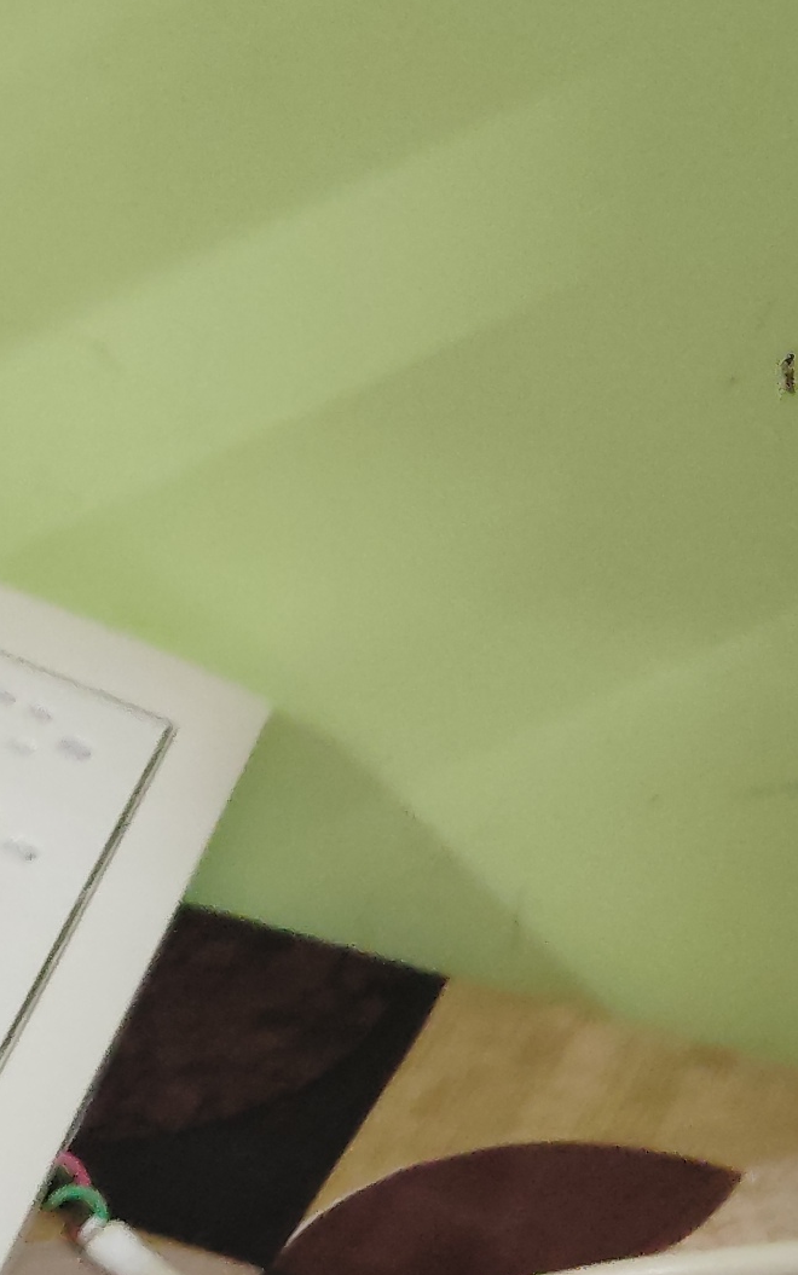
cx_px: -468
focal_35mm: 119
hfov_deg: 10.6
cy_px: 1686
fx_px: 4138
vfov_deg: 16.5
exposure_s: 1/33.3
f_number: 1.8
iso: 663
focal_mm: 4.25
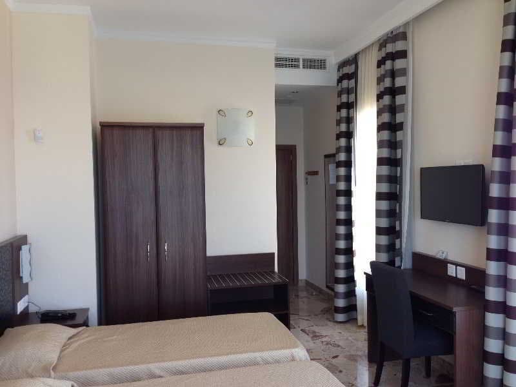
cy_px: 194
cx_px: 258
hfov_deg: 55.4
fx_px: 492
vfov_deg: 42.9
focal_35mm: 33
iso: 64
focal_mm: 4.13
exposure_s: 1/30
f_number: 2.4
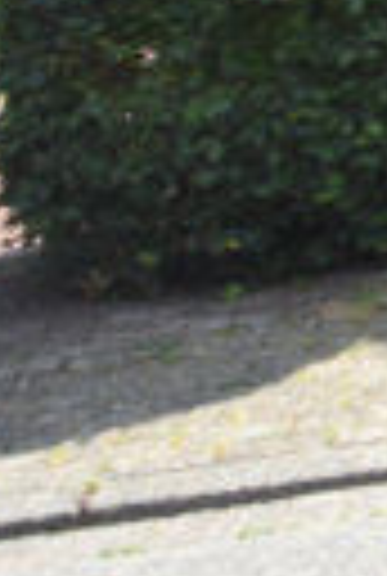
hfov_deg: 7.7
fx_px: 1796
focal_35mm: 112
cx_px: 1593
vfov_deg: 14.8
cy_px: -598
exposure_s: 1/250
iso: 200
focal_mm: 12
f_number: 7.1
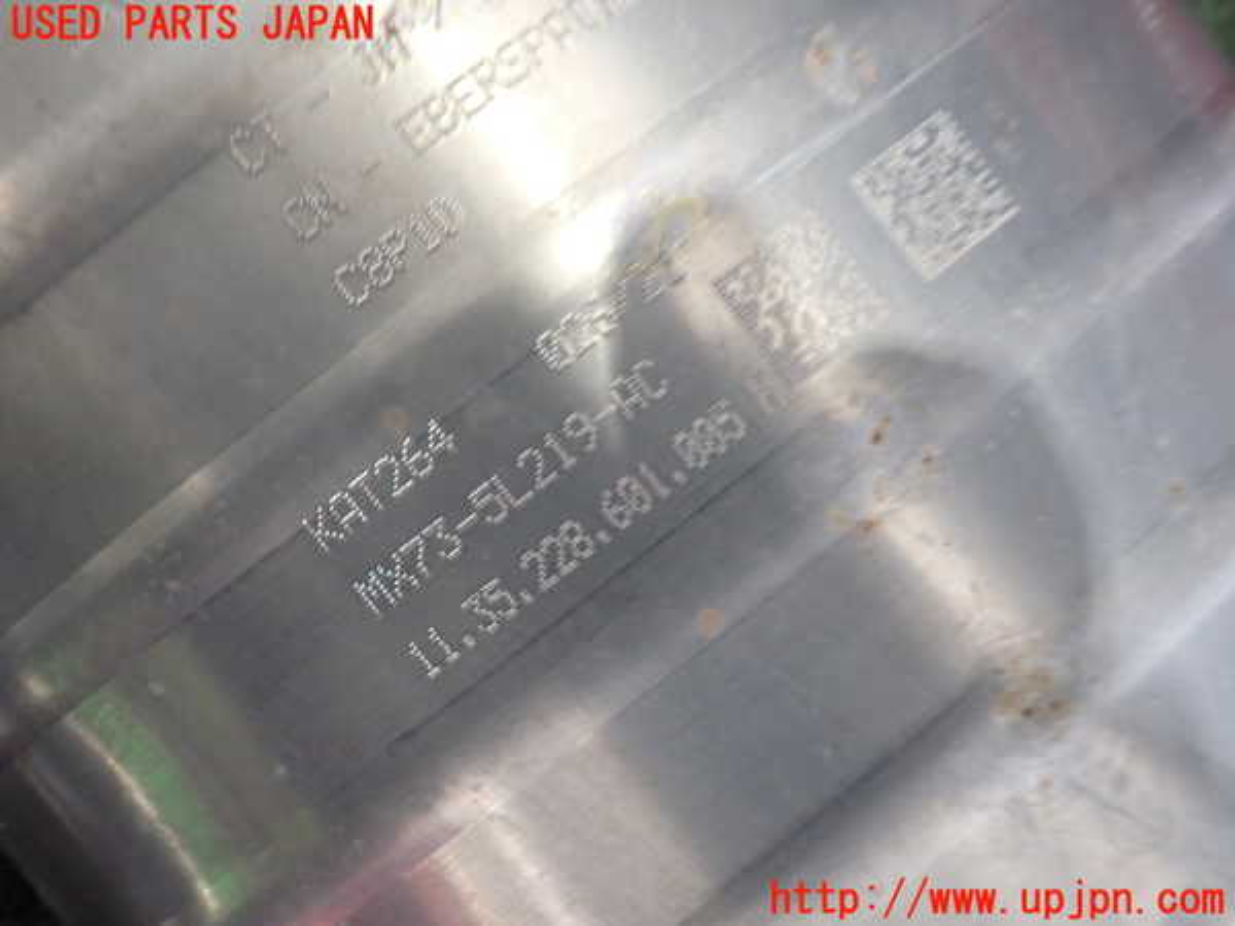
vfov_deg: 54.9
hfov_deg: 69.4
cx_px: 618
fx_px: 892
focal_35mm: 25
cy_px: 463
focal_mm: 4.5
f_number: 2
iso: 320
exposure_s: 1/30
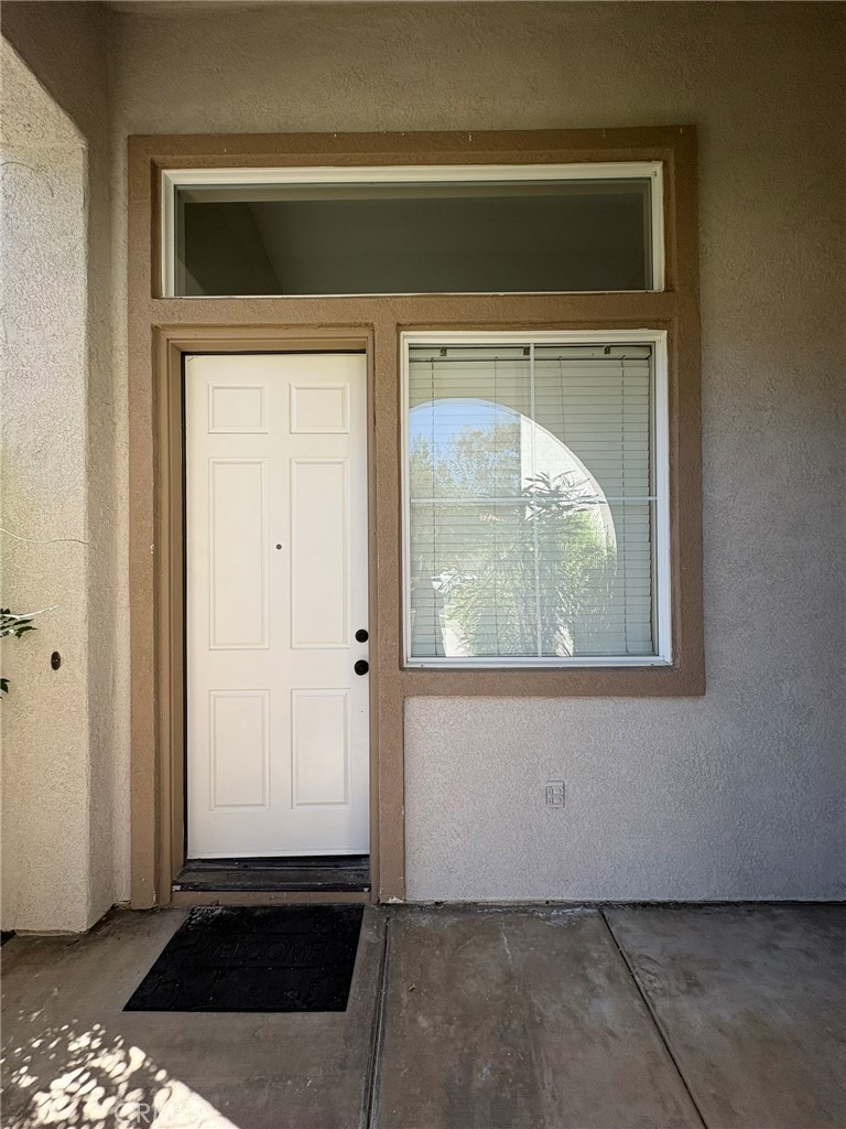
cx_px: 423
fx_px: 456
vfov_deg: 102.1
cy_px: 564
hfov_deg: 85.7
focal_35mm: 14
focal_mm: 2.22
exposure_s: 1/473
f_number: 2.2
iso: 40
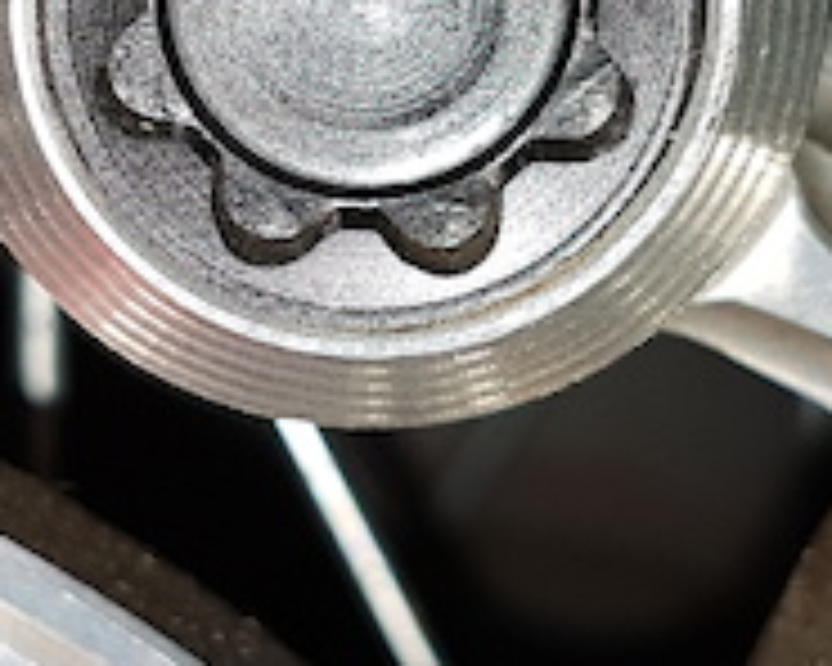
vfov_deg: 13.9
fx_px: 2709
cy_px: 76
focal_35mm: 110
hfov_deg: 17.4
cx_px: 265
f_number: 1.7
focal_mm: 4.2
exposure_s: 1/357
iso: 40
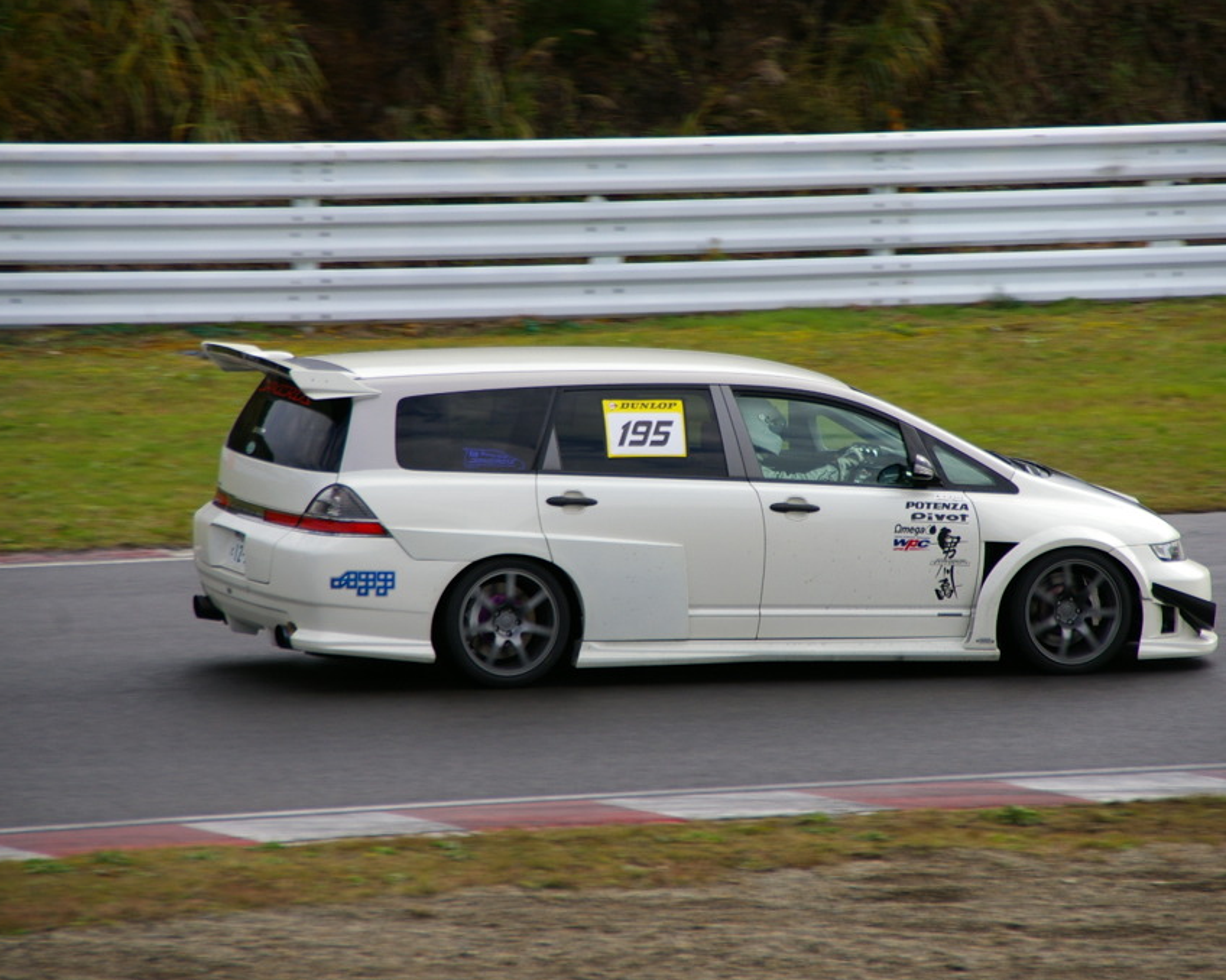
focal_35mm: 306
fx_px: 11101
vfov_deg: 5.1
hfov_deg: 6.3
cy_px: 489
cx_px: 671
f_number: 8
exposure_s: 1/350
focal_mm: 180
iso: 200
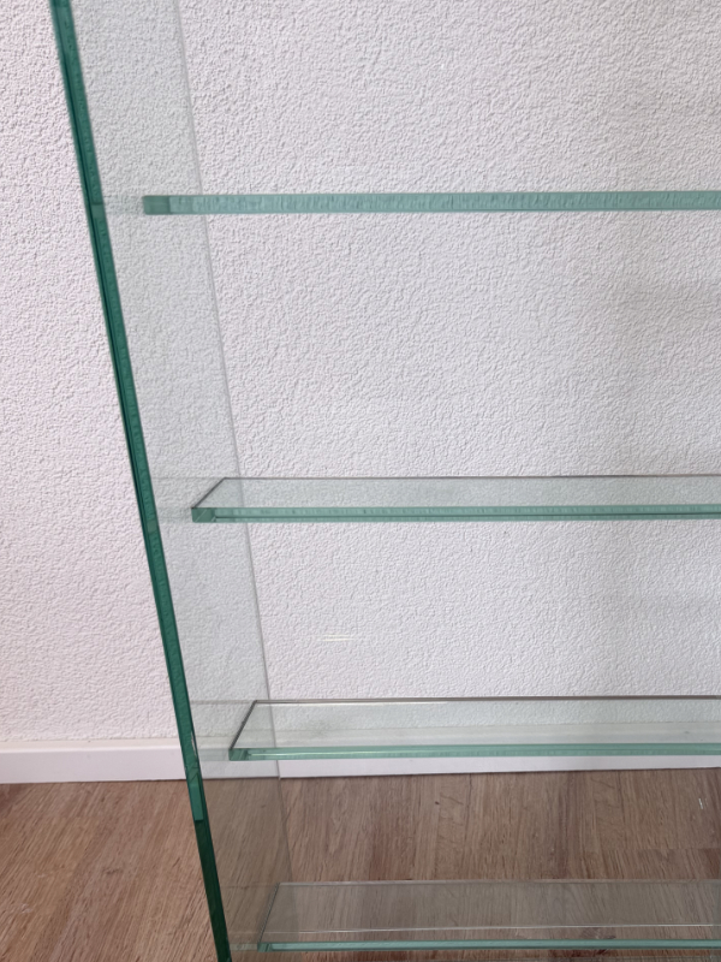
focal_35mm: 36
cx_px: 519
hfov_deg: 38.9
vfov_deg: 50.8
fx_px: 1000
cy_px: 608
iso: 50
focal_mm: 6.8
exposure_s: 1/126
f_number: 1.8
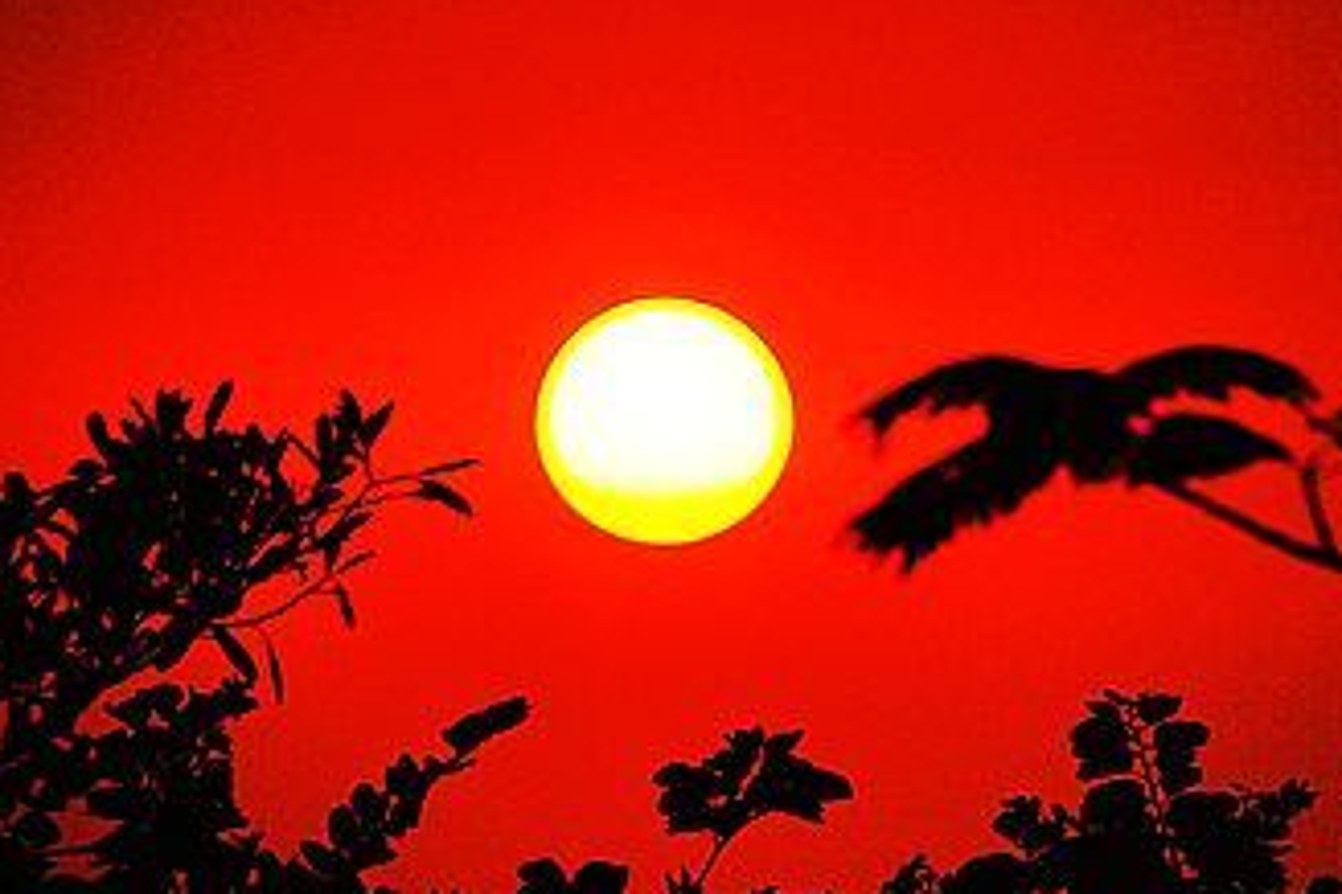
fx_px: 27397
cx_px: 813
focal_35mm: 735
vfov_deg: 1.9
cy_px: 781
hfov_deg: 2.8
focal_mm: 300
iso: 720
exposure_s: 1/8000
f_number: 5.6
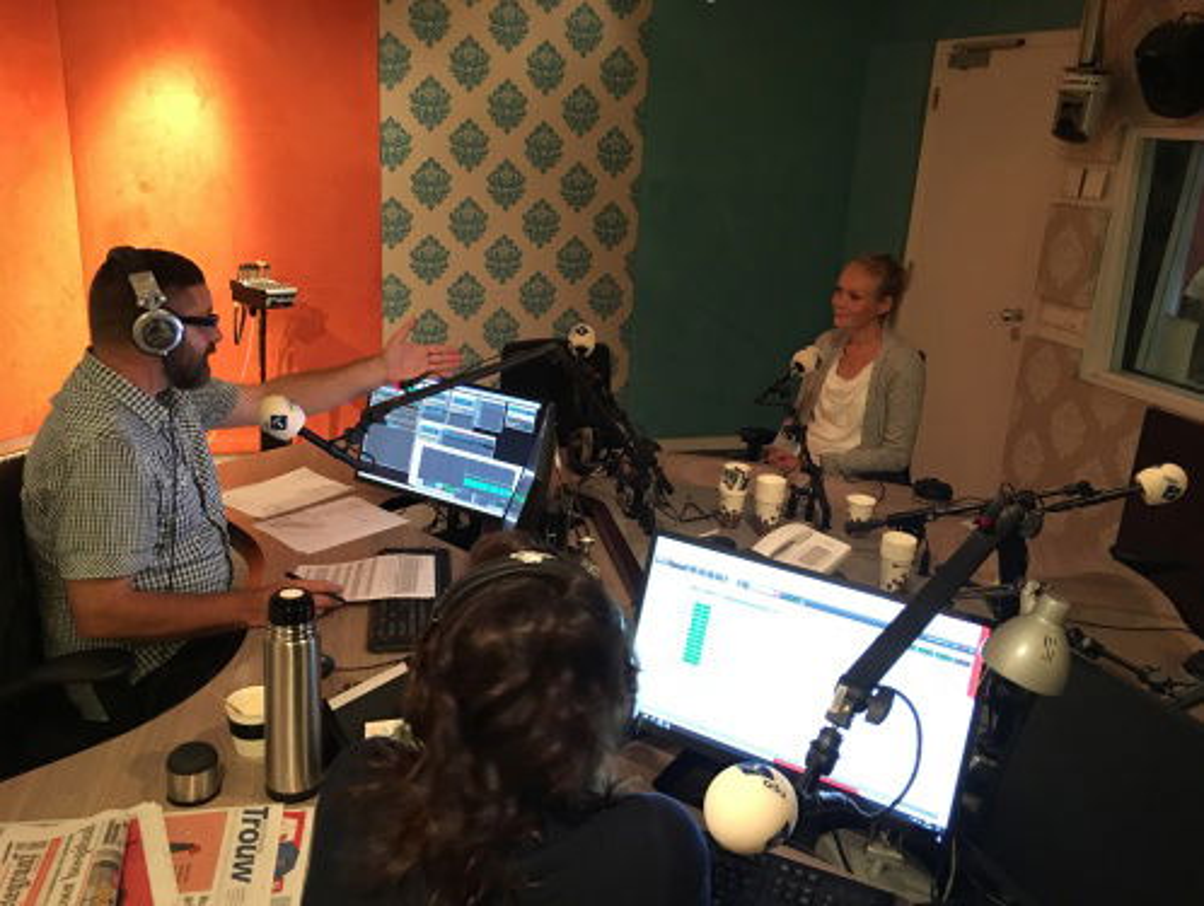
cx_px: 602
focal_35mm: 29
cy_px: 453
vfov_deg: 48.3
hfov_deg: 61.6
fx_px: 1010
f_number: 2.2
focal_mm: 4.15
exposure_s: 1/8
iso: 160
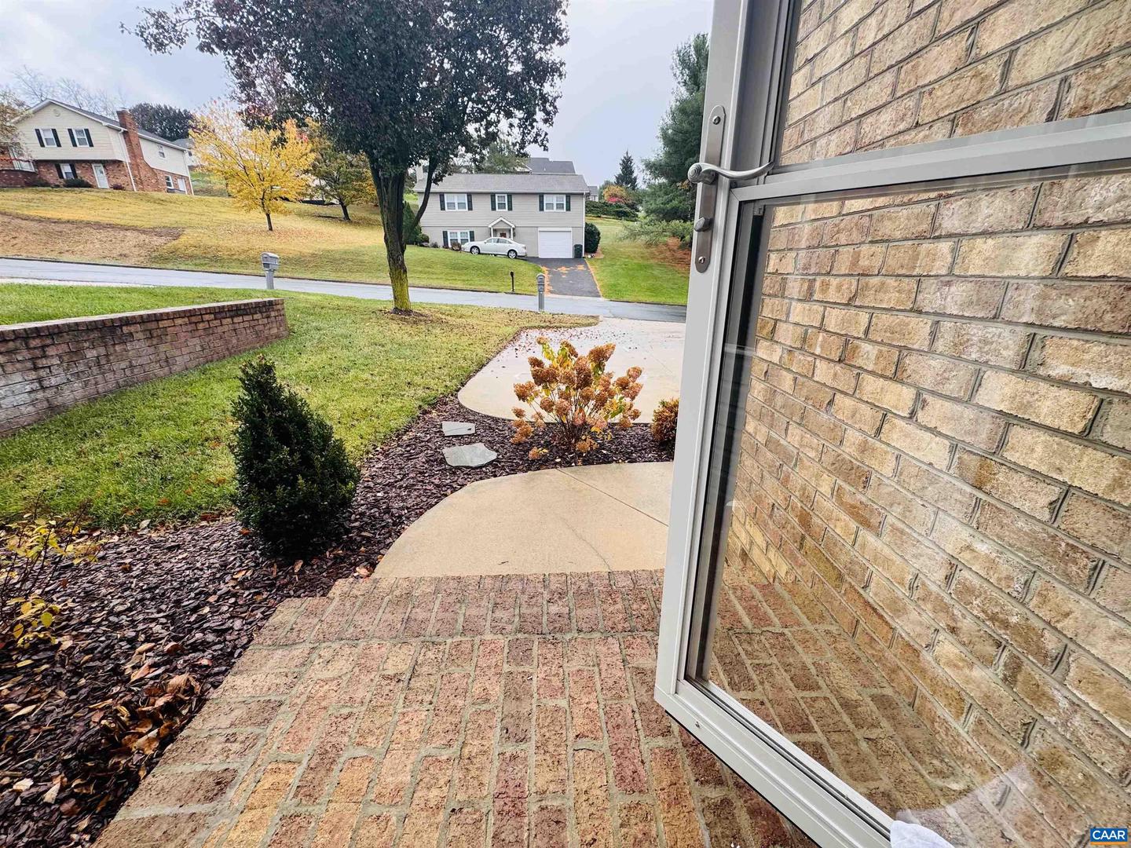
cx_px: 566
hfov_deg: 102.1
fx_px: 457
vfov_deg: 85.7
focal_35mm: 14
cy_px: 424
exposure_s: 1/209
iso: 40
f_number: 2.2
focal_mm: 2.22
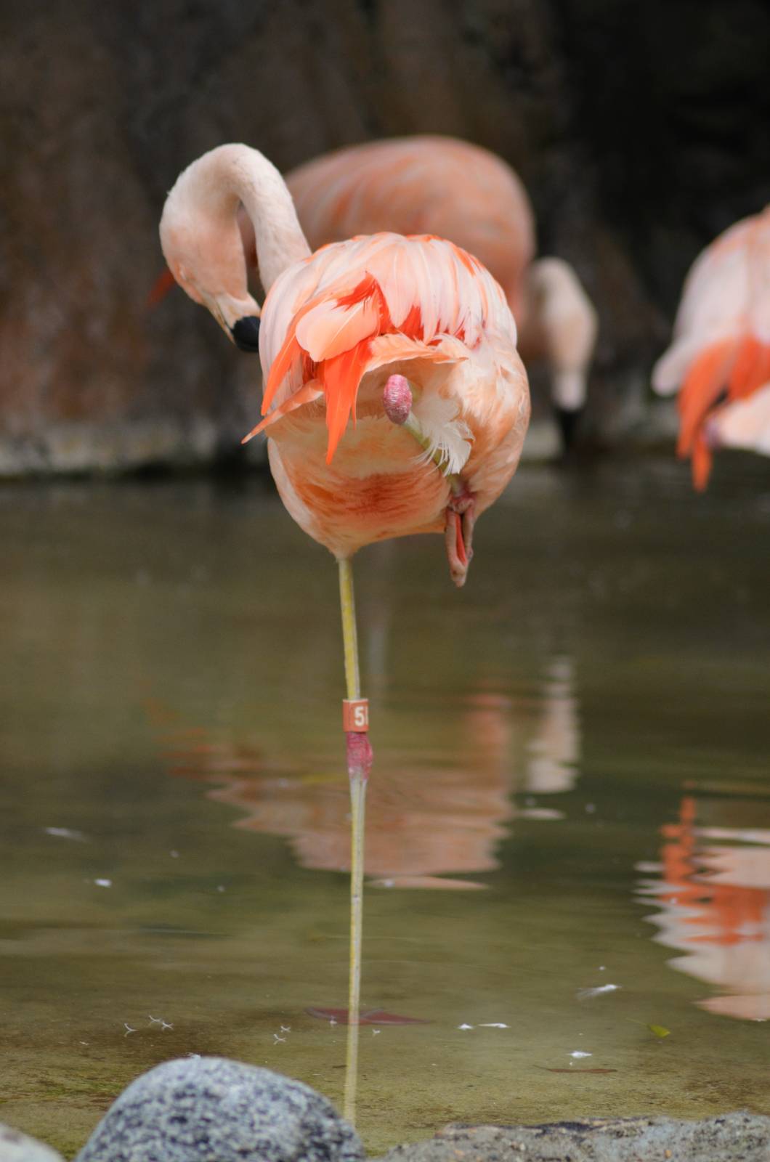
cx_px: 385
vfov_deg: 6.9
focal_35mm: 300
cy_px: 581
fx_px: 9666
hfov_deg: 4.6
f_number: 4.8
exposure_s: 1/500
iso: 800
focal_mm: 200
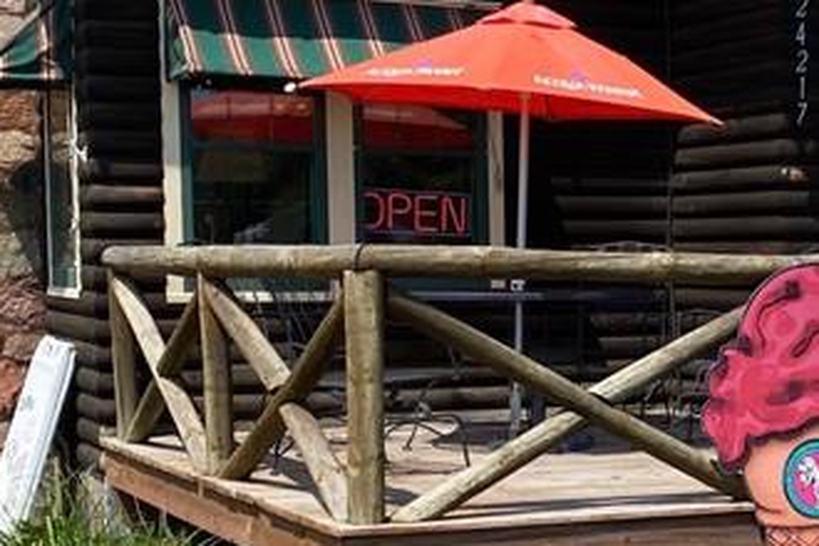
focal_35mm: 84
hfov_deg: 23.3
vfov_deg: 16.1
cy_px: 437
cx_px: 789
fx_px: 1911
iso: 32
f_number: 1.8
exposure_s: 1/1927
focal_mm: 4.25
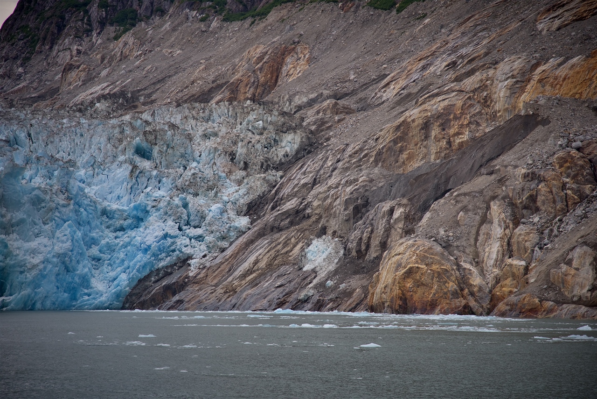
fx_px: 1990
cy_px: 200
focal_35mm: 120
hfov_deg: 17.1
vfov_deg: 11.4
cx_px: 298
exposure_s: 1/250
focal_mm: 120
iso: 160
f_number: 4
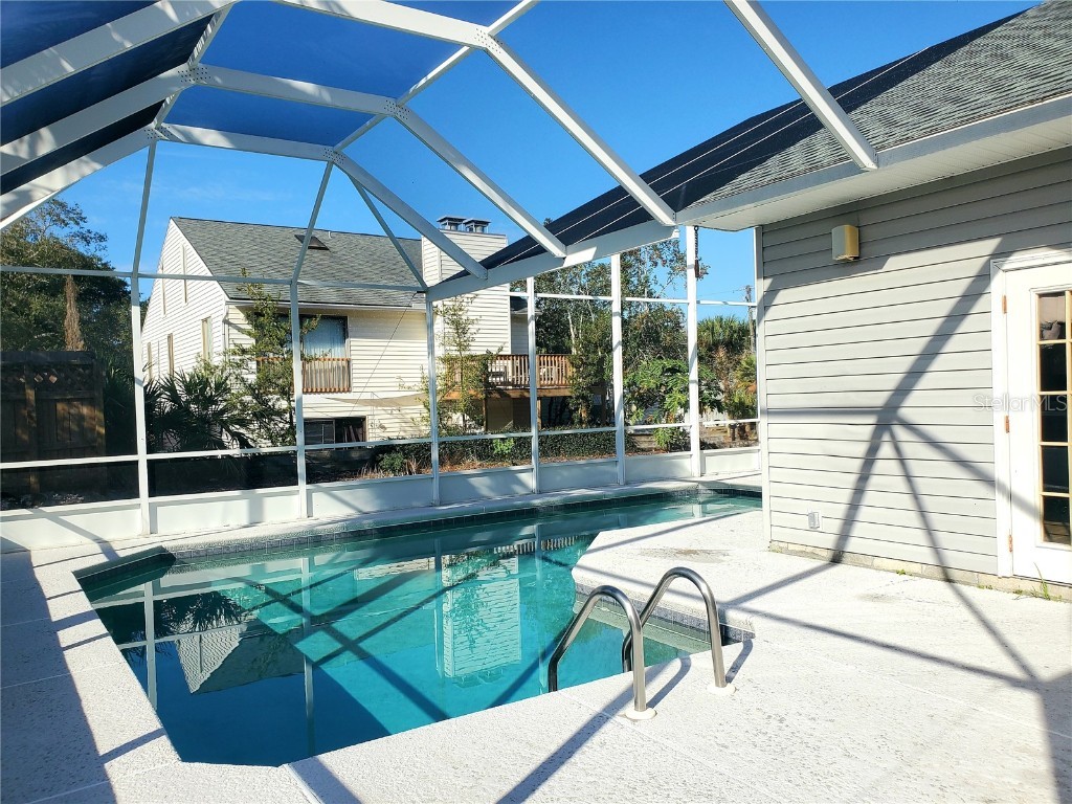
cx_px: 536
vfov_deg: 53.1
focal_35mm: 26
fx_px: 805
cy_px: 402
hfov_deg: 67.3
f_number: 2.4
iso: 50
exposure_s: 1/1250
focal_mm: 4.3
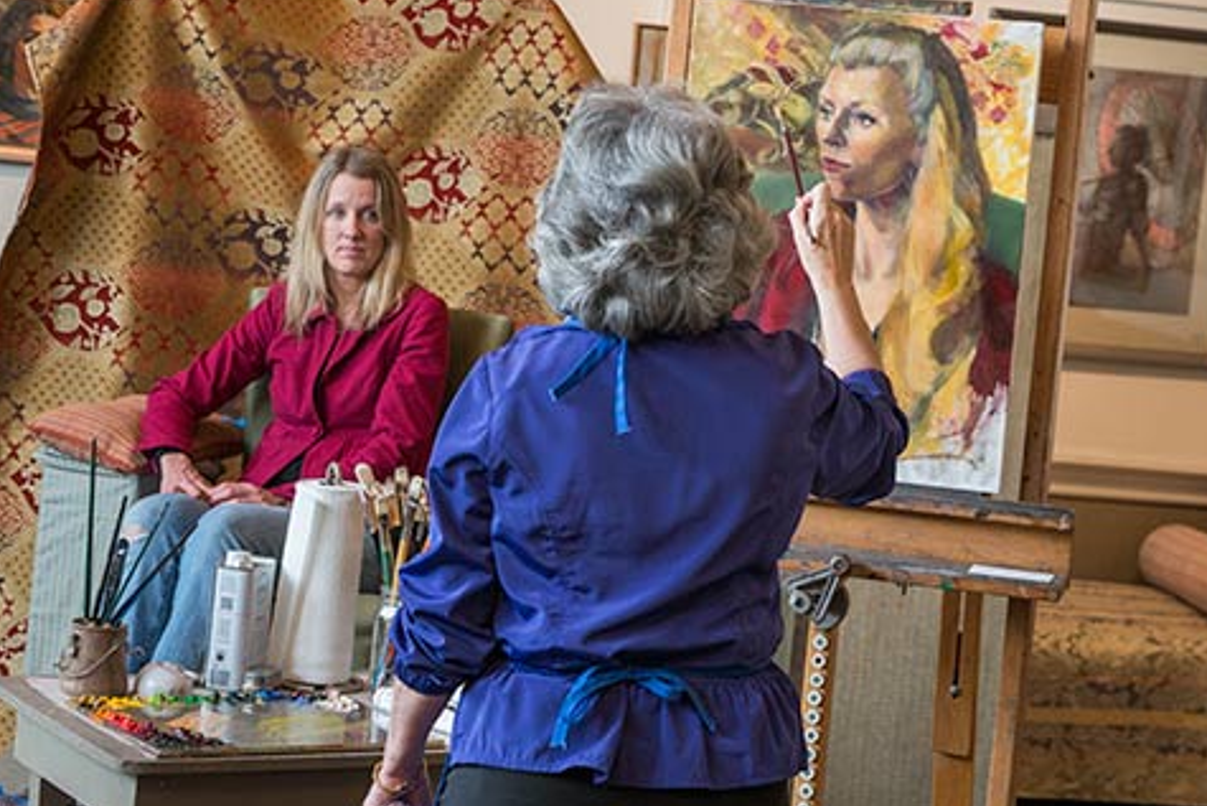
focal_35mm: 61
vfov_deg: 22.3
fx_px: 2046
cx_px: 551
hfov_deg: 32.9
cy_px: 375
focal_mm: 50
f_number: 6.7
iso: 800
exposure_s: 1/125
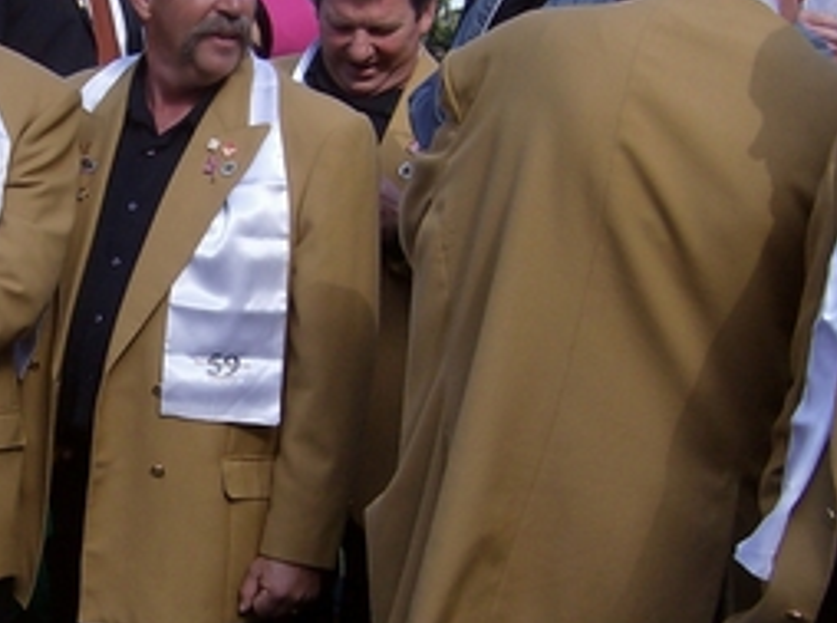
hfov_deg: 22.5
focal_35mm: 85
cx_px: 89
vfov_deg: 17.3
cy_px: 226
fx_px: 2049
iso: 100
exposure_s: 1/327
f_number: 4.7
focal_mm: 6
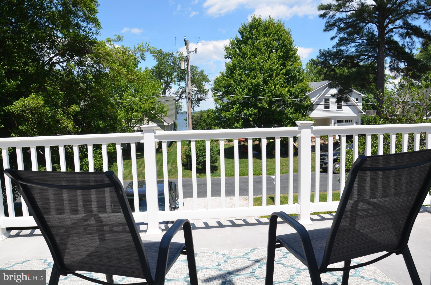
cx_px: 216
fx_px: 323
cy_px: 142
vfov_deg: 47.7
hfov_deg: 67.5
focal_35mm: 27
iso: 100
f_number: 8
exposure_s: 1/250
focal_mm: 18
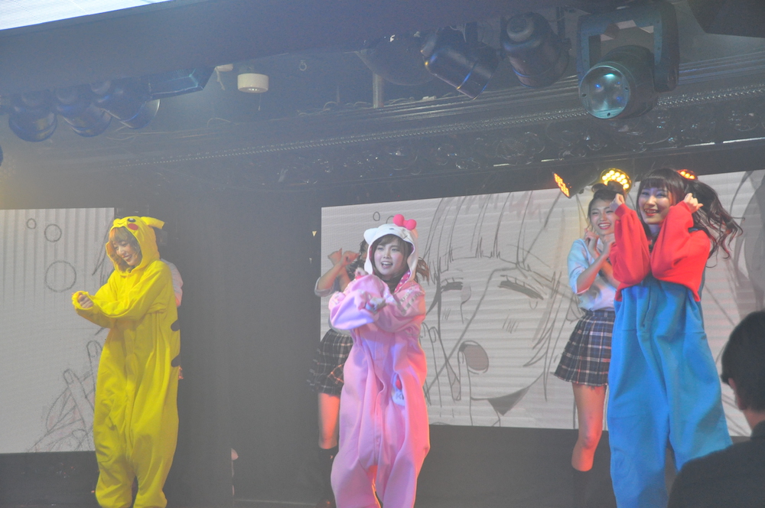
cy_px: 254
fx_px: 1528
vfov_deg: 18.9
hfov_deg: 28.1
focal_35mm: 72
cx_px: 382
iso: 1600
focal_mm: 48
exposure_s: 1/250
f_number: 4.5
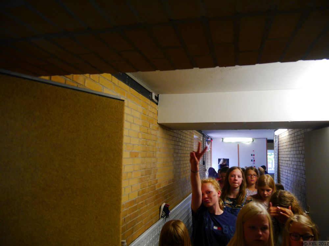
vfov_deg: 49.7
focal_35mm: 28
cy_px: 123
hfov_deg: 63.4
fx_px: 266
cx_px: 164
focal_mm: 14
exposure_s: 1/60
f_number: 3.5
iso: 800
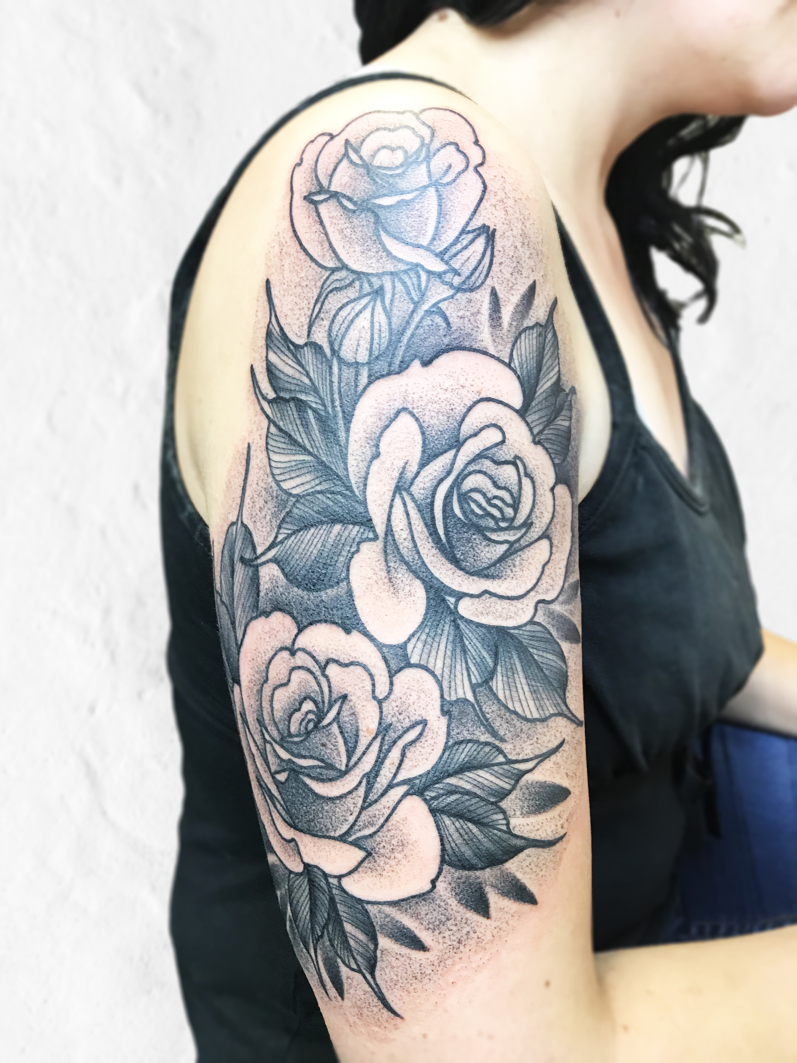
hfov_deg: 49.7
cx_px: 398
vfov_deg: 63.4
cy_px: 532
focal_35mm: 28
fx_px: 860
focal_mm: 3.99
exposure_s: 1/25
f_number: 1.8
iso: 32
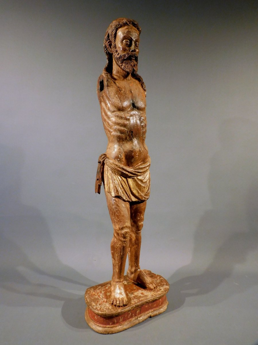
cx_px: 129
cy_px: 172
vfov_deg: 71.6
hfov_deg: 56.8
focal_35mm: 24
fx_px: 239
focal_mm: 4.3
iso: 280
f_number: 3.3
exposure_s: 1/30
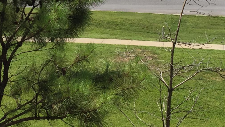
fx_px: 561
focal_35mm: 94
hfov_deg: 22.4
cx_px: 42
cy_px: -16
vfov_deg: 12.6
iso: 32
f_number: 2.2
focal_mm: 4.15
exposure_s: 1/2475
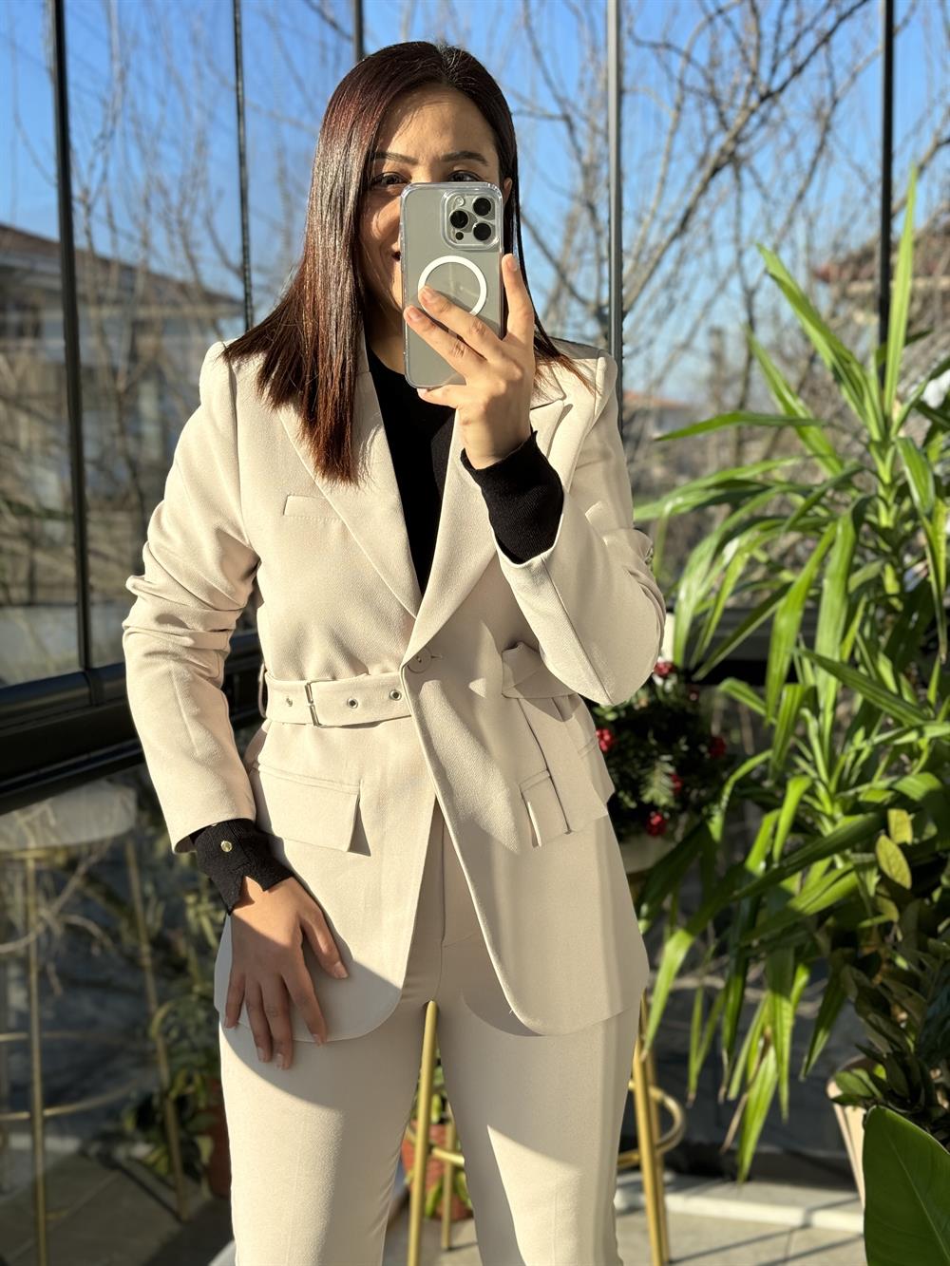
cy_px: 633
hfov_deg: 30.3
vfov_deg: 39.7
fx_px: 1756
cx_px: 475
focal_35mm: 48
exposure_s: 1/802
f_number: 1.78
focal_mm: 6.86
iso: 64
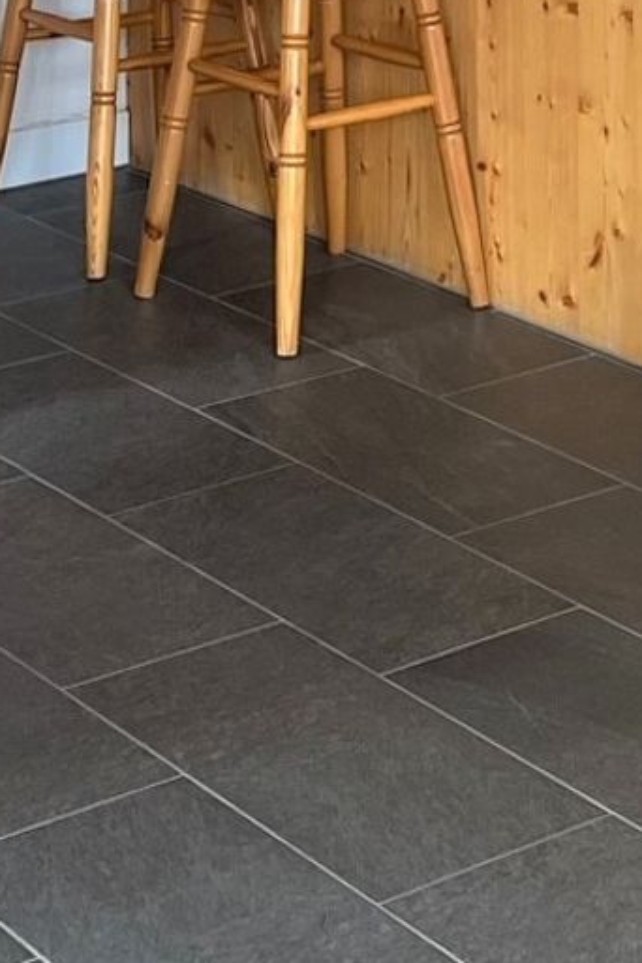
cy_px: -237
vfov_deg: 17.9
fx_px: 2889
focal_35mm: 108
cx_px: 518
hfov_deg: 12.6
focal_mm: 5.7
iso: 125
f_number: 1.5
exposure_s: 1/121
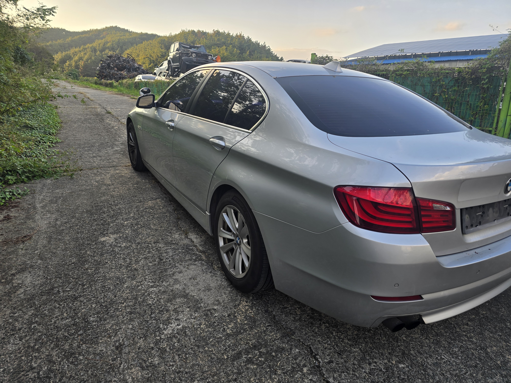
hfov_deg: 73.9
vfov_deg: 58.9
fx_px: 340
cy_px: 192
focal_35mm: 23
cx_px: 256
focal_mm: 6.3
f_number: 1.7
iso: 16
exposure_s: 1/180
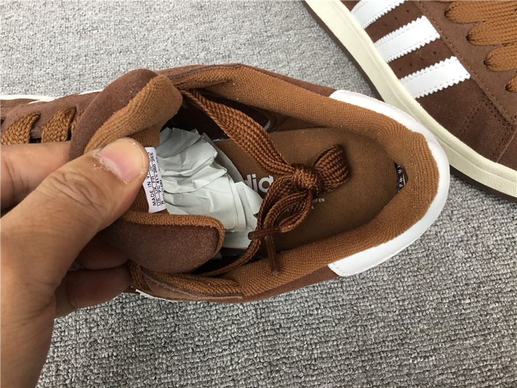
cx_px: 258
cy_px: 194
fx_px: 463
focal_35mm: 31
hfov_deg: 58.4
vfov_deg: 45.4
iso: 32
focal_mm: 3.3
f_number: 2.4
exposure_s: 1/50
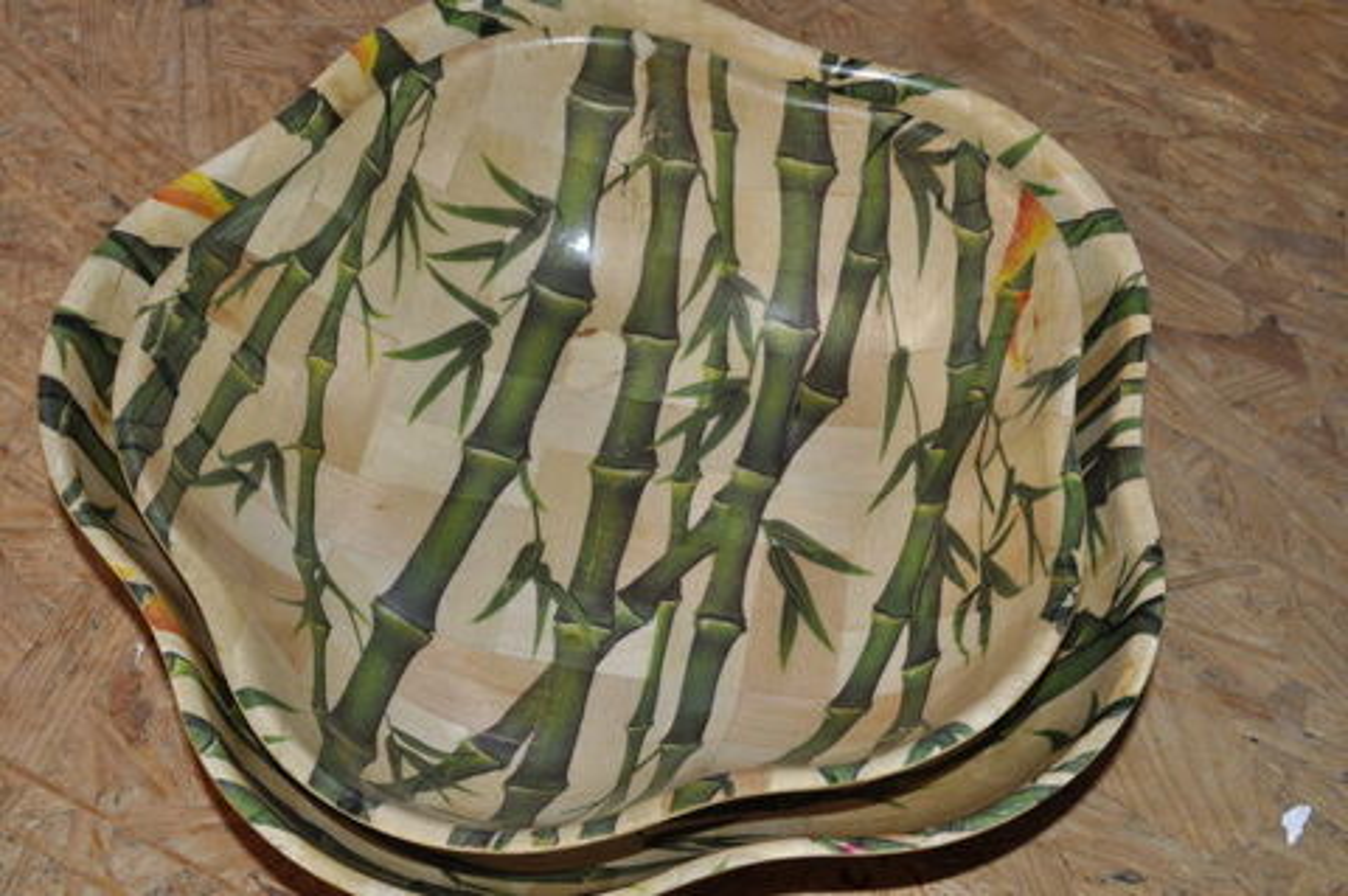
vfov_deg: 23.7
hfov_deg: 35.1
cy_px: 448
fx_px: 2132
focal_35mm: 57
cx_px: 674
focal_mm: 38
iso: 200
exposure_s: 1/180
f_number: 13
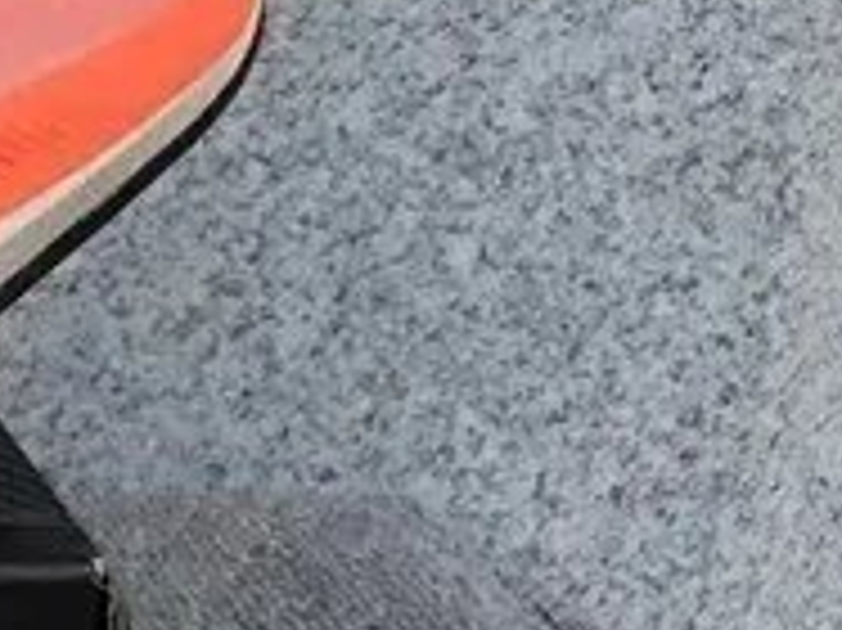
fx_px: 3622
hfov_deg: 11.3
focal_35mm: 149
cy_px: 304
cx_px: -1094
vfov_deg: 9.9
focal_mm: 3.3
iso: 25
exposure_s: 1/382
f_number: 2.4
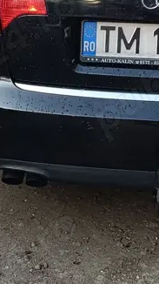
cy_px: 110
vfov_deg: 20.0
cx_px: 84
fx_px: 803
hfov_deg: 11.3
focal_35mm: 107
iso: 51
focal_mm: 5.59
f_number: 1.88
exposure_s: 1/102
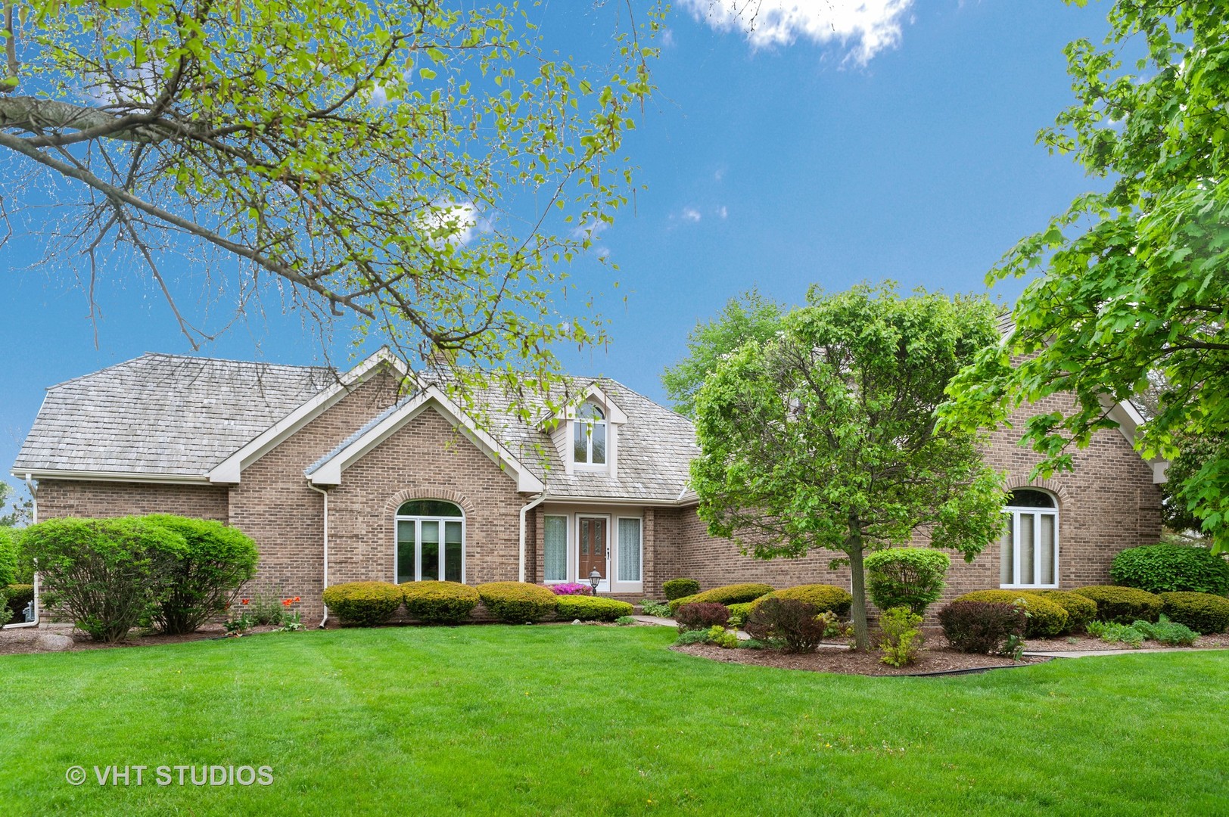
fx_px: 819
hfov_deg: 73.8
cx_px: 614
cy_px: 408
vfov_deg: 53.1
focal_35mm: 24
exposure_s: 1/100
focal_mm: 24
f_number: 8
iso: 200
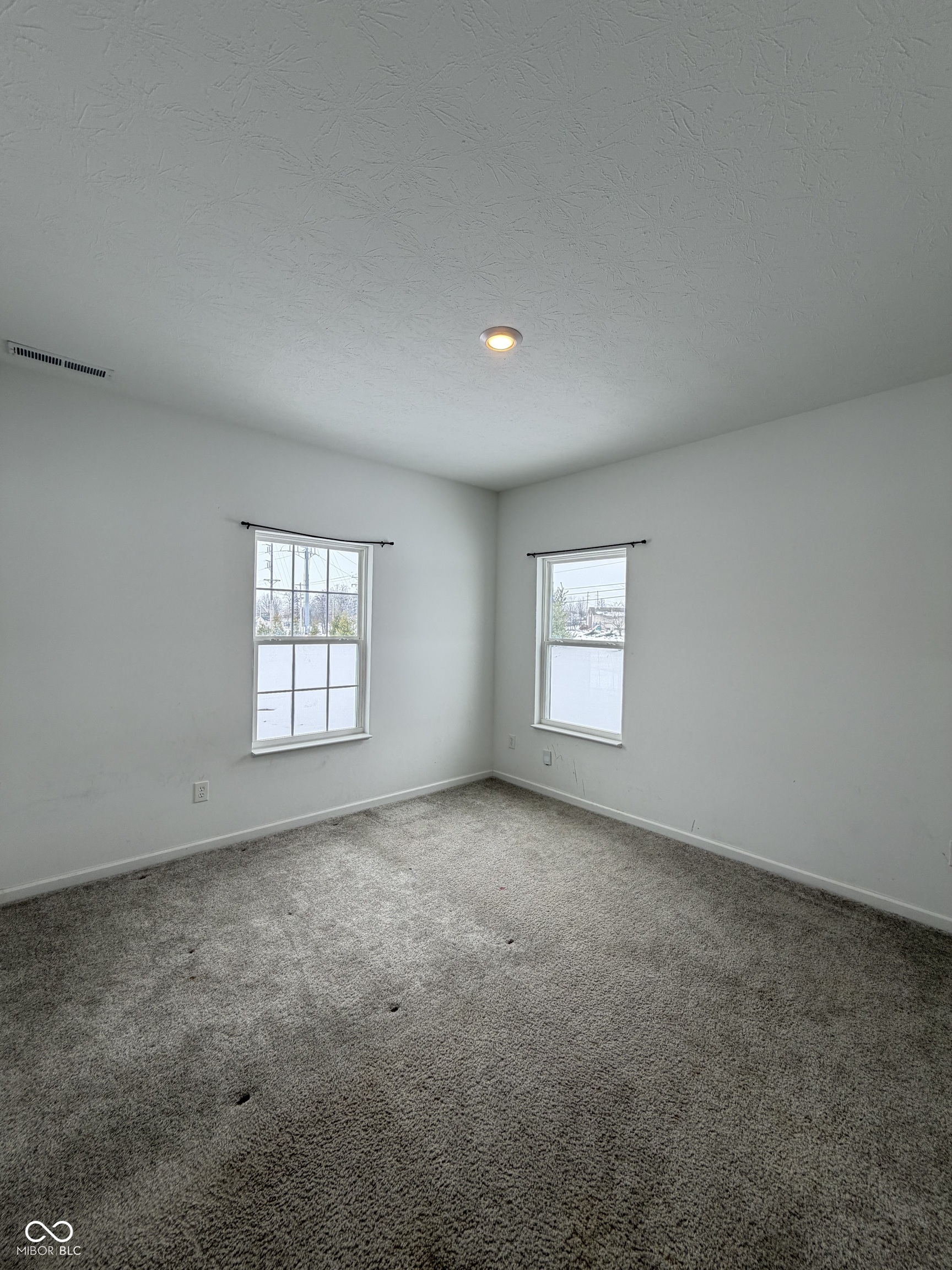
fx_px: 513
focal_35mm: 14
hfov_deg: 85.7
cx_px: 476
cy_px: 635
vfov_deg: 102.1
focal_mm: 2.22
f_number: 2.2
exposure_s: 1/120
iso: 64
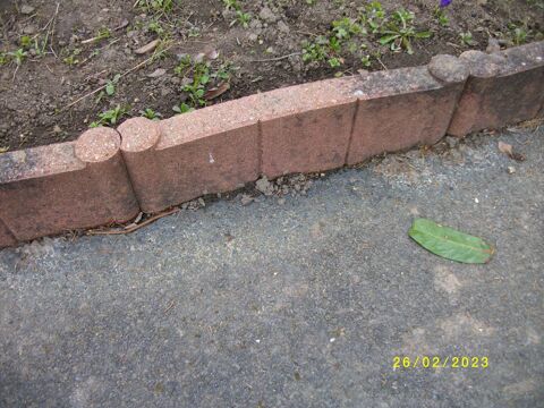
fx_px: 534
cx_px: 272
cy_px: 204
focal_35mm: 34
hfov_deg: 54.0
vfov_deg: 41.8
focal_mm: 5.7
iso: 80
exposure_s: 1/149
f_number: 2.9
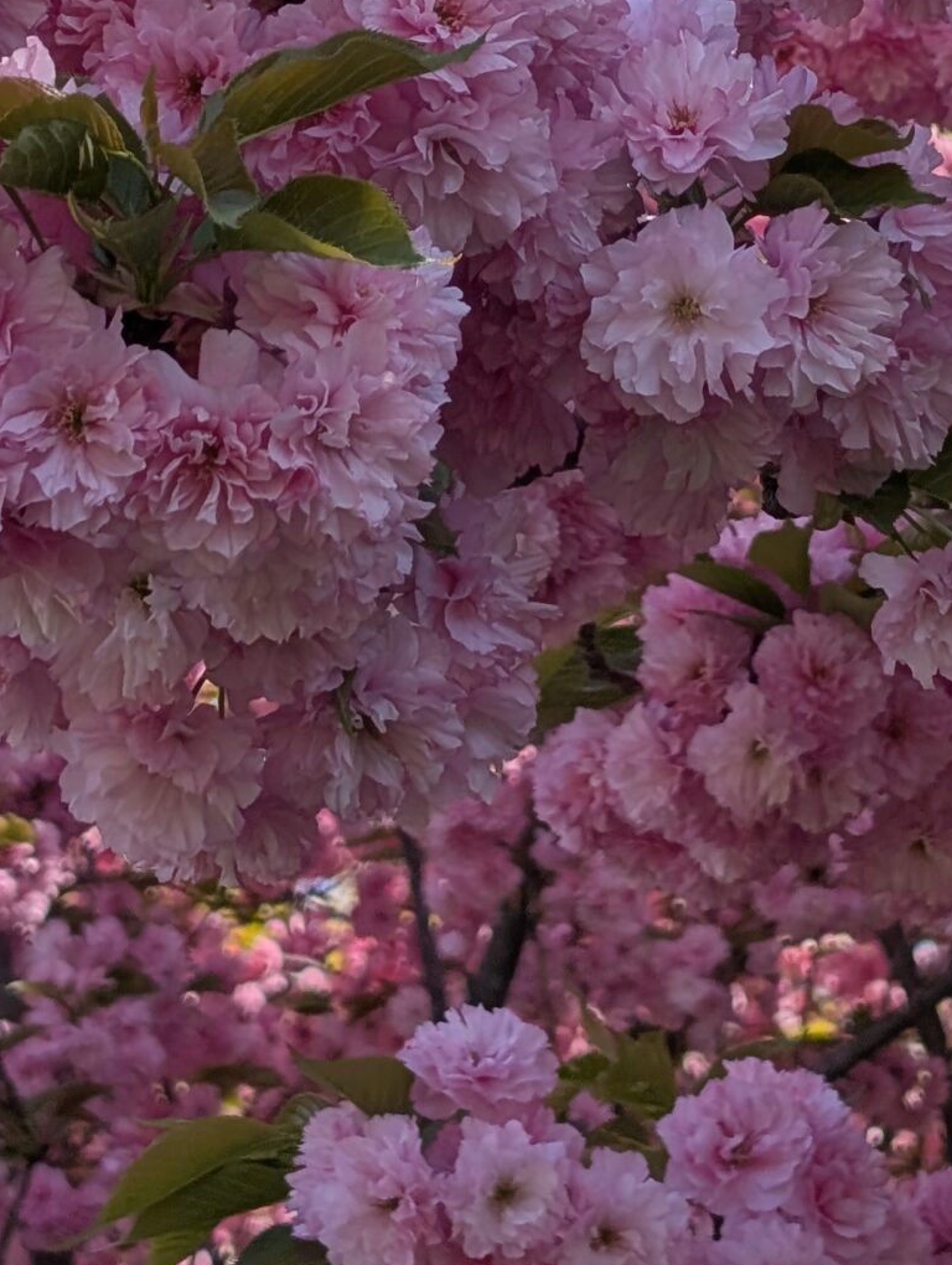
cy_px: 123
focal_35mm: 123
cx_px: 726
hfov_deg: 12.0
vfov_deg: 15.8
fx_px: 4499
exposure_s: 1/816
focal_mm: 6.9
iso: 18
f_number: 1.68
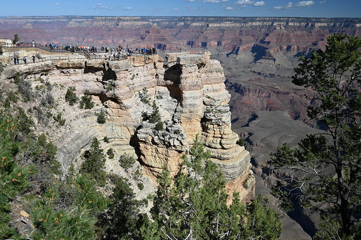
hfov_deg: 62.0
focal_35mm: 30
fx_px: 301
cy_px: 120
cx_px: 180
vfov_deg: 43.5
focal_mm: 30
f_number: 7.1
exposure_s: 1/400
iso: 100
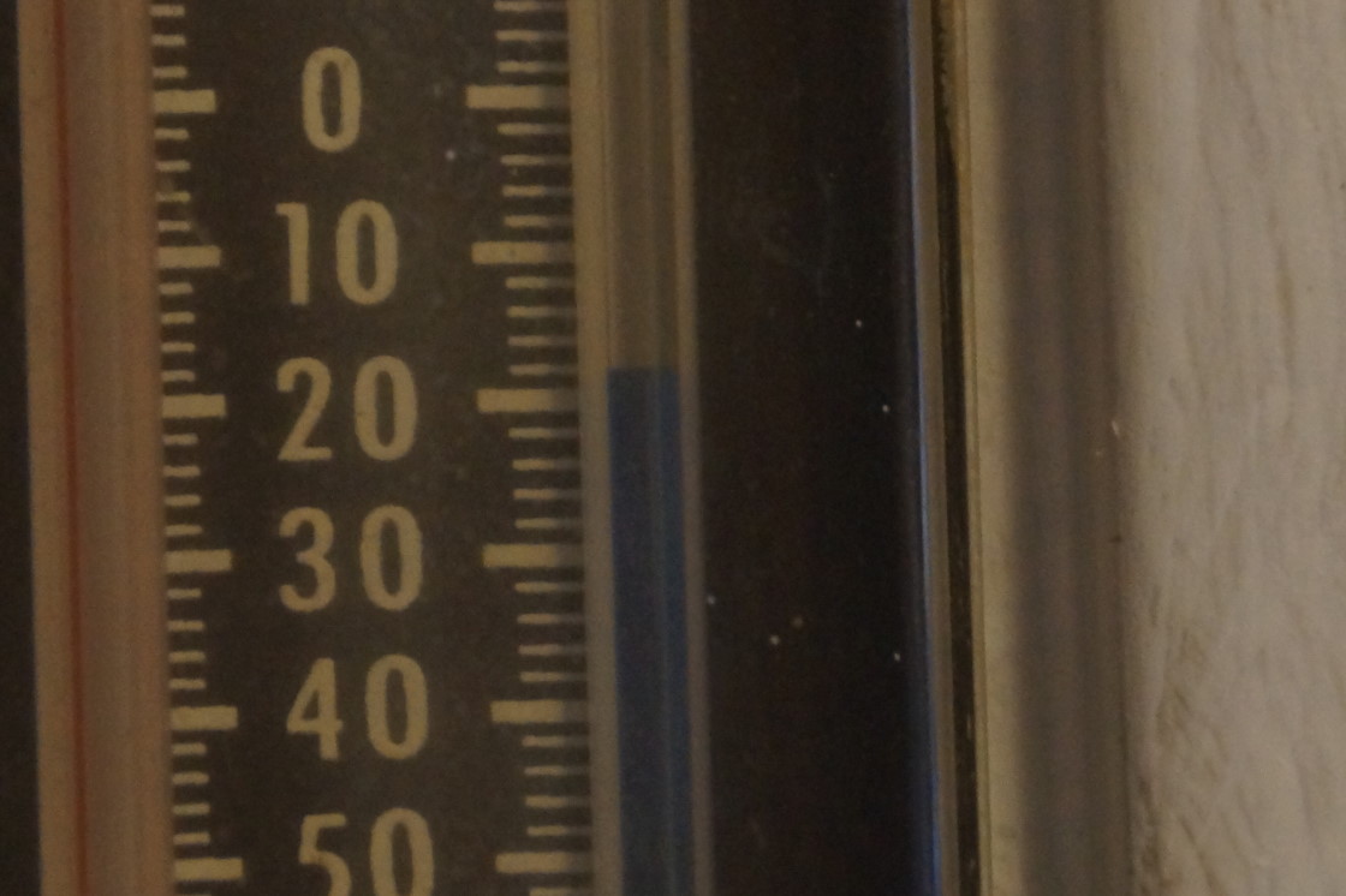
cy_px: 448
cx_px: 673
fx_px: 14016
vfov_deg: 3.7
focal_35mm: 375
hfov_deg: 5.5
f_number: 6.3
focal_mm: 250
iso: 1600
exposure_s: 1/15
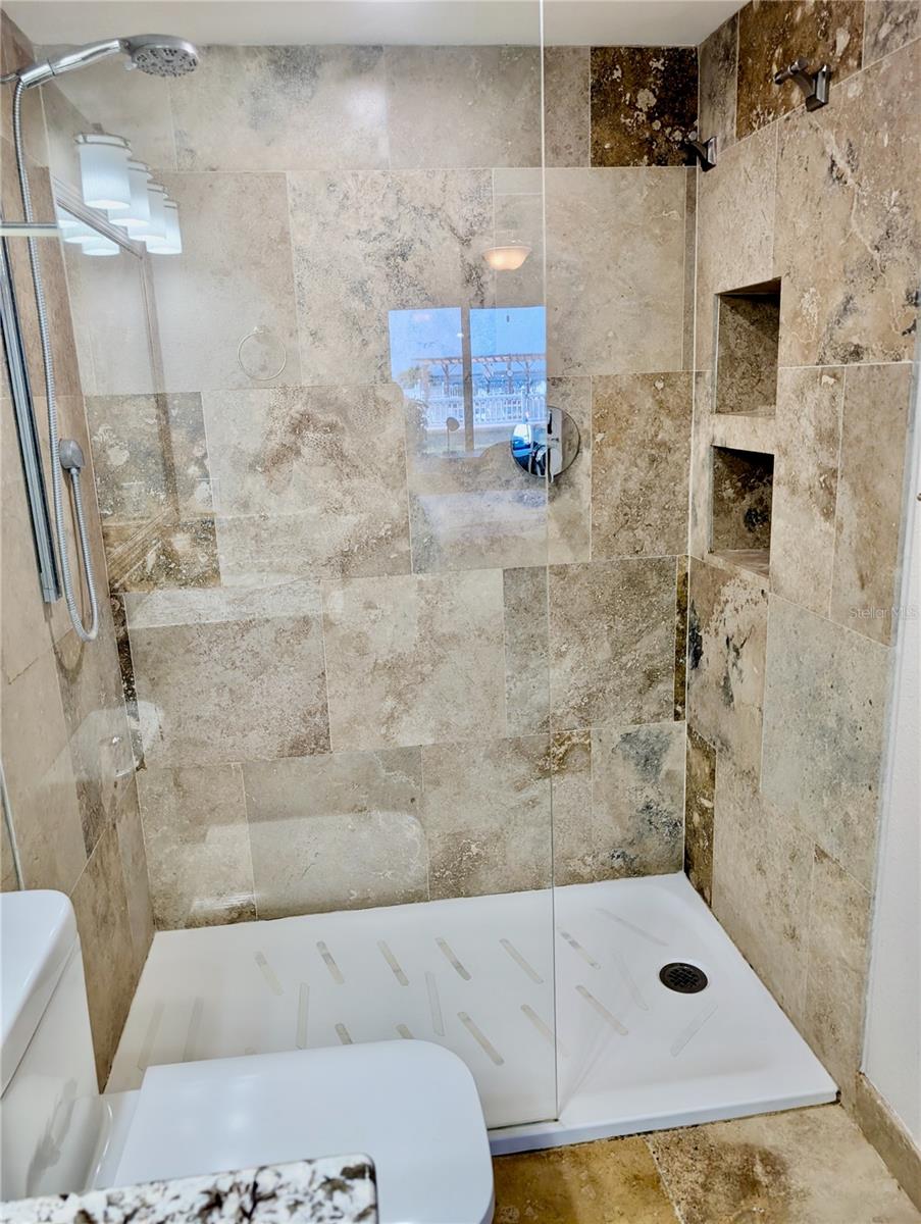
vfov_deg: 71.5
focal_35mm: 24
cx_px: 460
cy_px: 612
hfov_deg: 56.9
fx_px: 850
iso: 39
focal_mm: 6.9
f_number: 1.68
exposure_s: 1/40
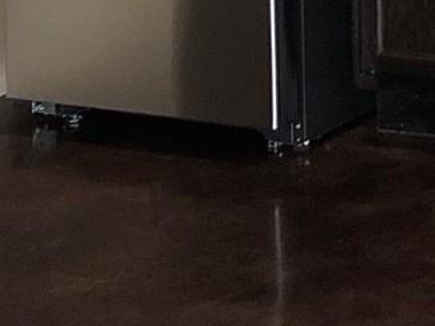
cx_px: 891
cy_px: -533
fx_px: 2199
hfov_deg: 10.3
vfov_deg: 7.7
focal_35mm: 175
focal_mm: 3.99
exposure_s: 1/15
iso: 64
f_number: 1.8
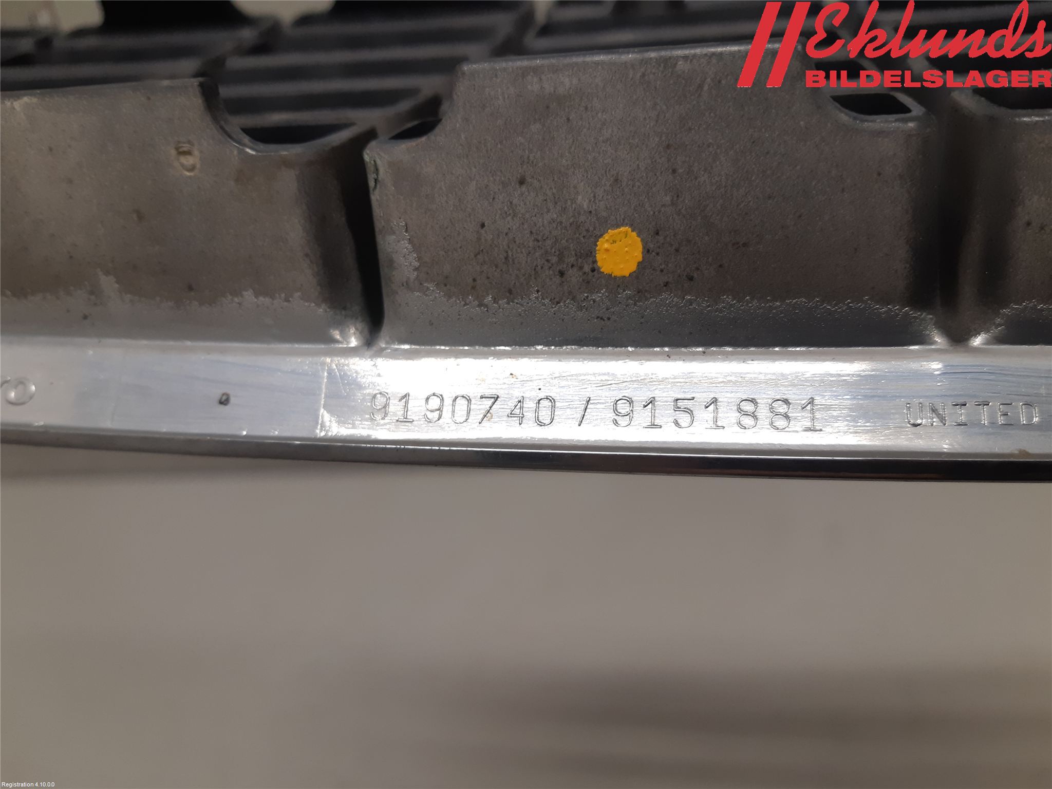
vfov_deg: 53.1
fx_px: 790
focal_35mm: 26
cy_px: 394
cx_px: 526
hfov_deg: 67.3
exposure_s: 1/50
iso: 64
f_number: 1.7
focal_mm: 3.93
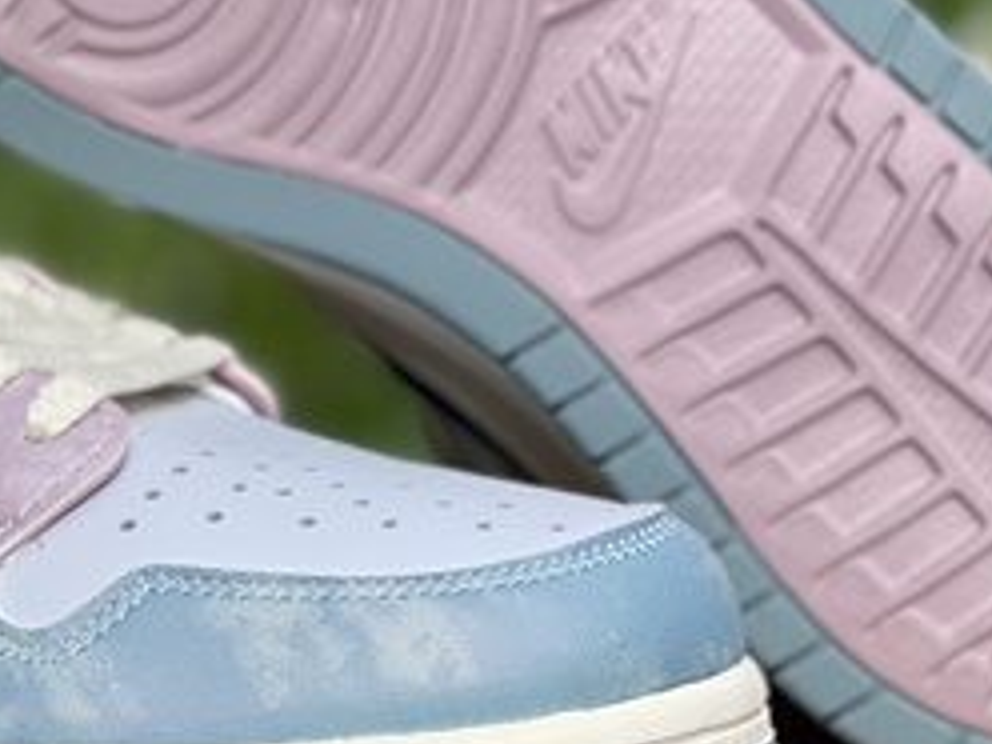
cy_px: 266
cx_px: 32
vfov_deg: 7.8
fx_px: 5474
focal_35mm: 191
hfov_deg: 10.3
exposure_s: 1/809
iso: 32
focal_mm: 7.5
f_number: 2.2
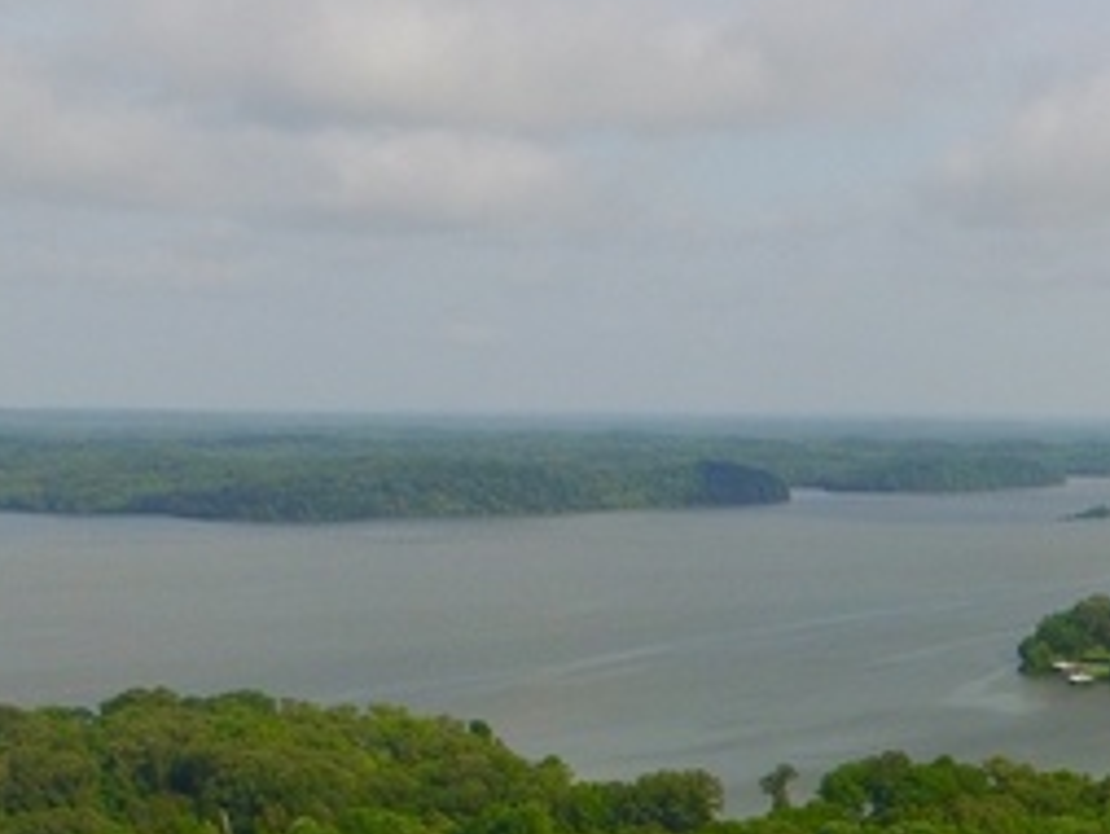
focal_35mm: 61
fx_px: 1957
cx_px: 1542
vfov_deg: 21.3
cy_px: 1150
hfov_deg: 25.8
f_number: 2.8
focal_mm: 3.61
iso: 100
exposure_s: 1/1789
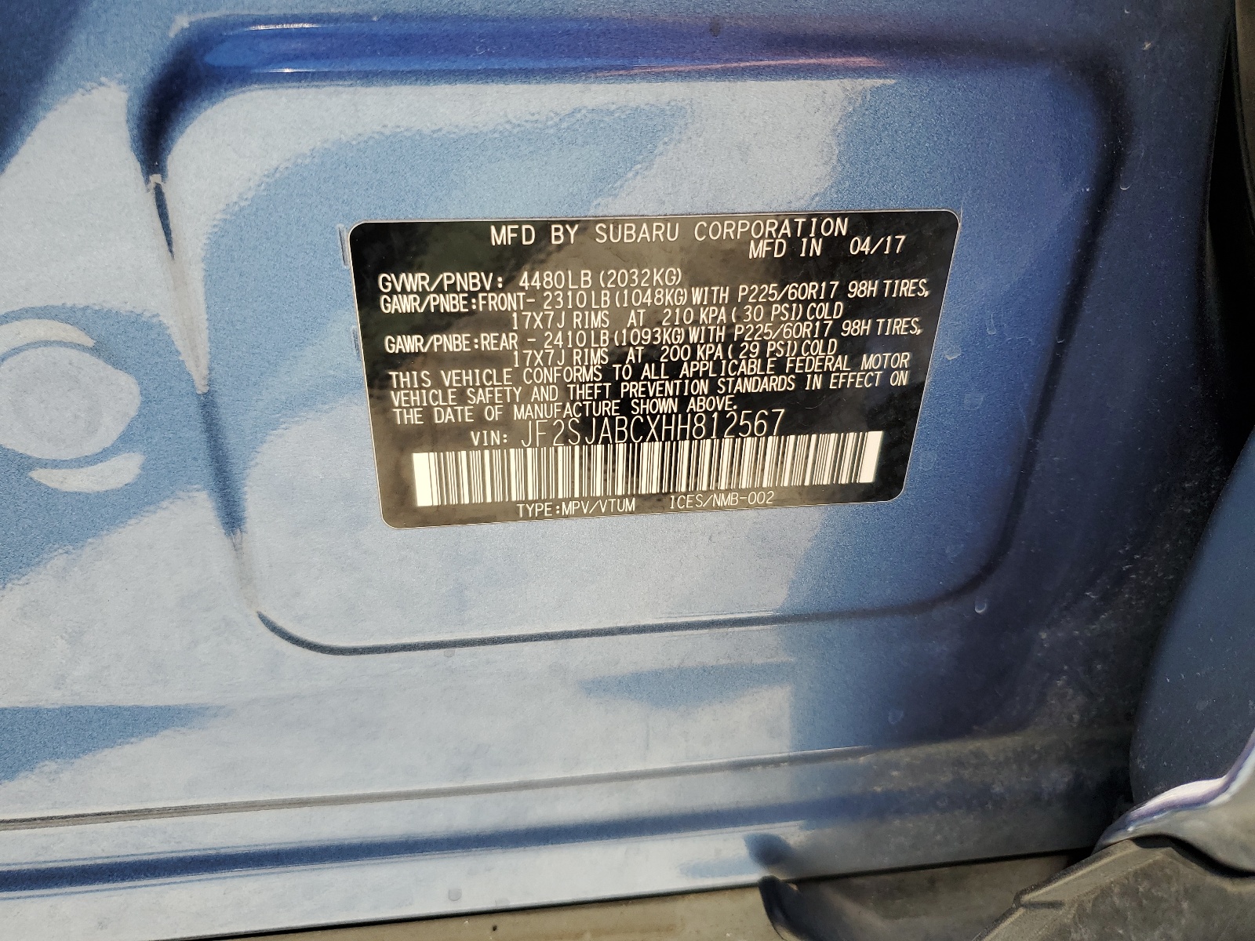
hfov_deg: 67.3
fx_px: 943
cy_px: 470
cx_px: 628
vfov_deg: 53.1
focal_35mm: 26
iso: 50
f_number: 1.5
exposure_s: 1/526
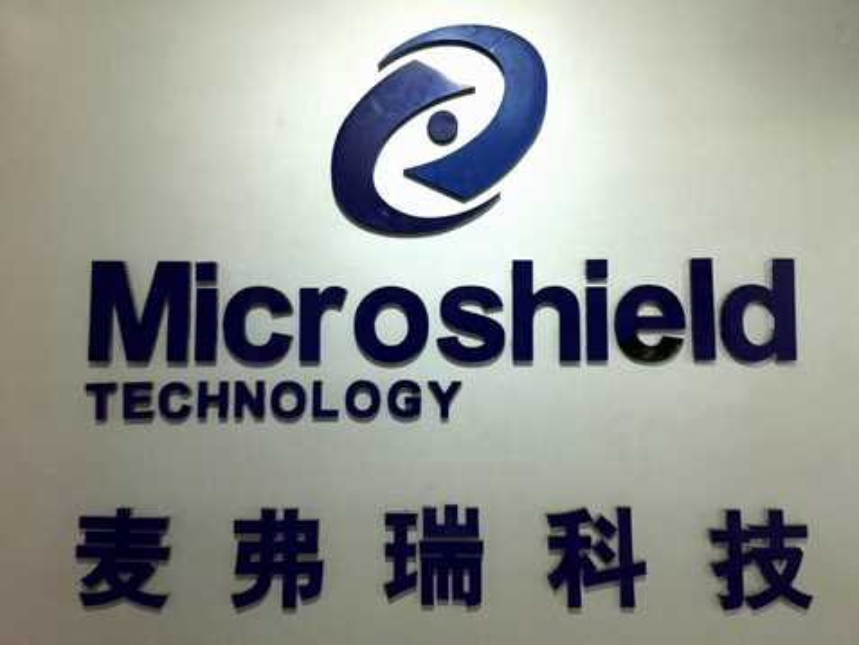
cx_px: 430
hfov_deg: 61.6
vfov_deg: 48.2
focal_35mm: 29
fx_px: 720
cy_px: 322
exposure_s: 1/4
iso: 125
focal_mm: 4.15
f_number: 2.2
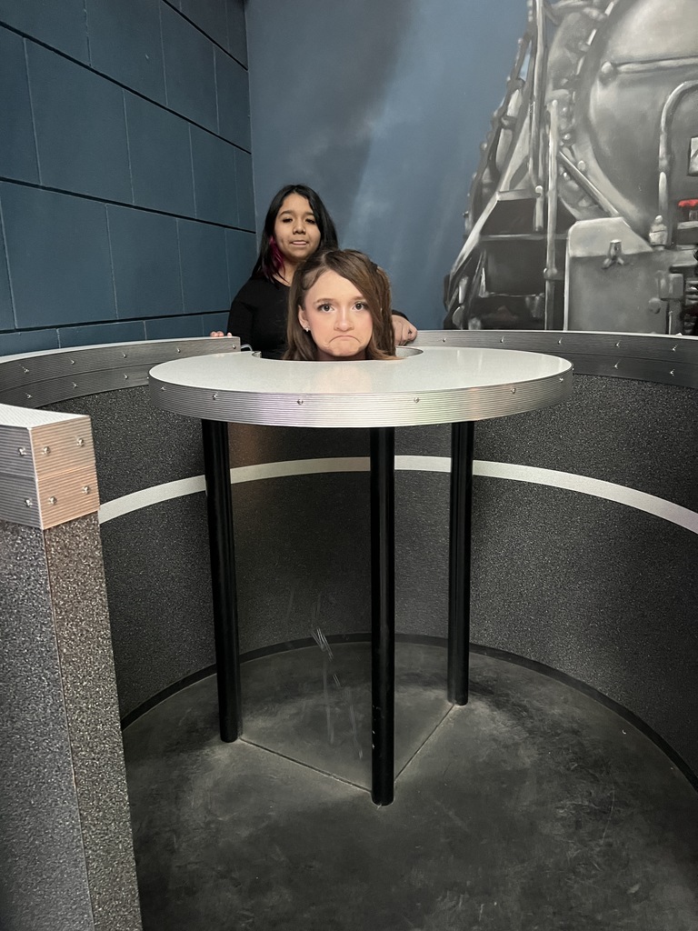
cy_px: 466
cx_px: 349
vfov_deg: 67.3
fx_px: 699
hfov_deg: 53.1
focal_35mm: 26
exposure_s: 1/40
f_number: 1.5
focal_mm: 5.7
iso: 640
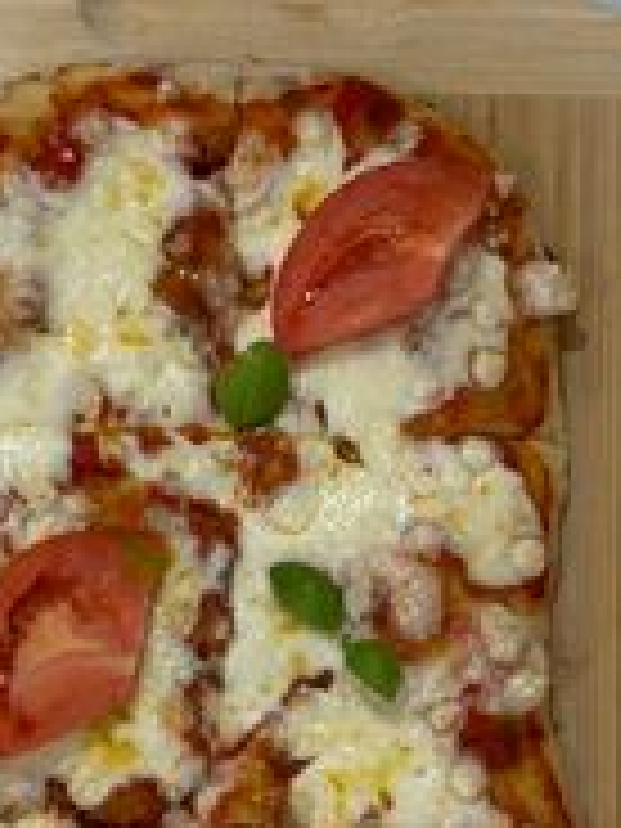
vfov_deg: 17.6
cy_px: 662
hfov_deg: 13.3
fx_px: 2655
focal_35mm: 111
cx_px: 252
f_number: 1.78
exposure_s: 1/147
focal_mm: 6.86
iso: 64
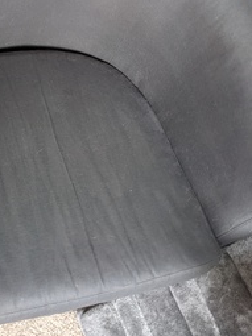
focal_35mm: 48
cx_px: 40
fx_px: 466
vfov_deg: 38.6
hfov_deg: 29.3
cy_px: 84
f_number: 1.73
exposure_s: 1/60
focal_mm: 4.38
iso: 357
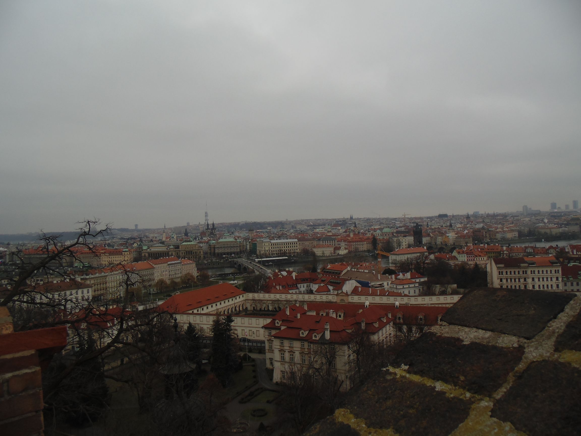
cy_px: 218
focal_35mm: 25
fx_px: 420
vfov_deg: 54.9
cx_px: 290
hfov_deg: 69.4
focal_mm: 4.5
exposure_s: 1/320
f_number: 3.1
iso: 80
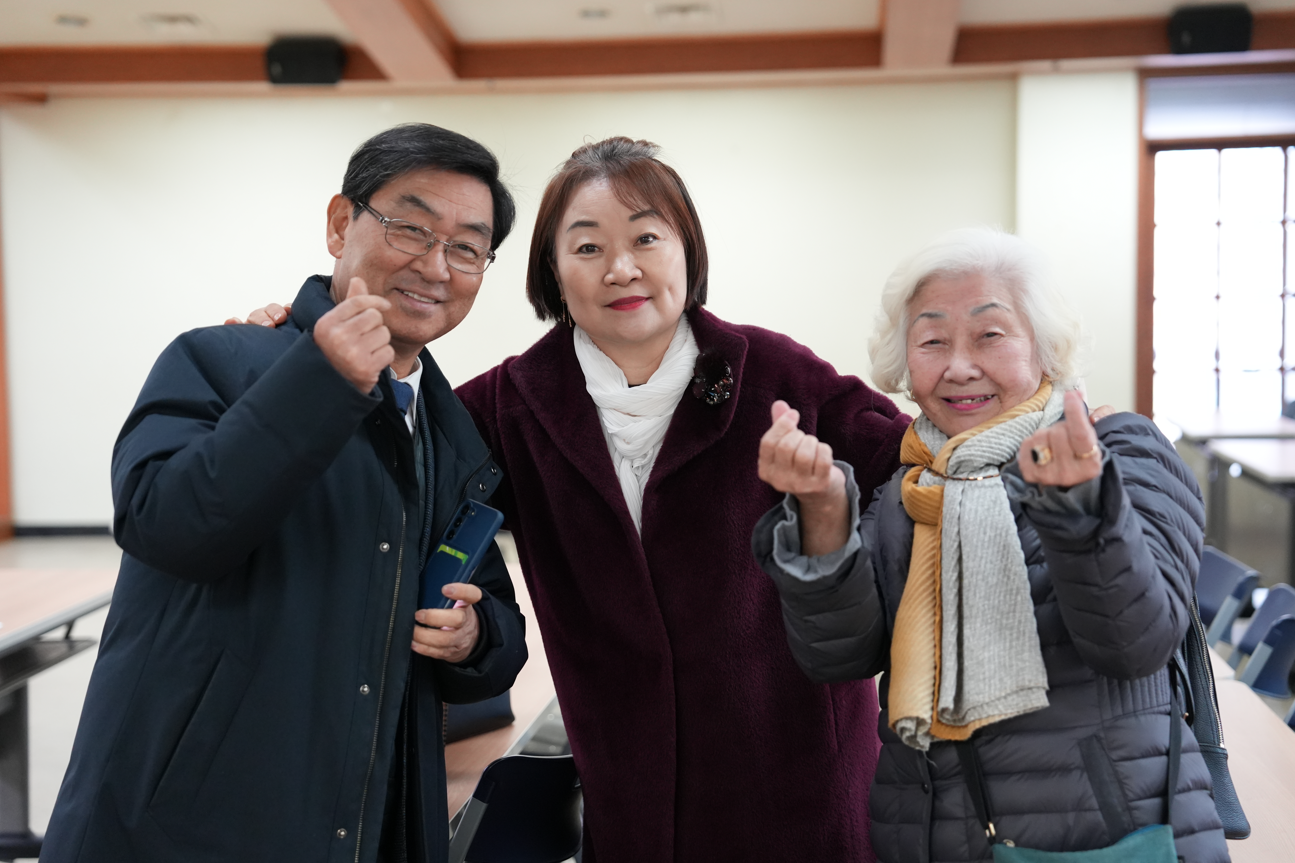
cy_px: 438
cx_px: 650
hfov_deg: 33.9
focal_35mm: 59
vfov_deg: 23.0
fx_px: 2122
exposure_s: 1/250
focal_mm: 58
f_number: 2.8
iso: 3200
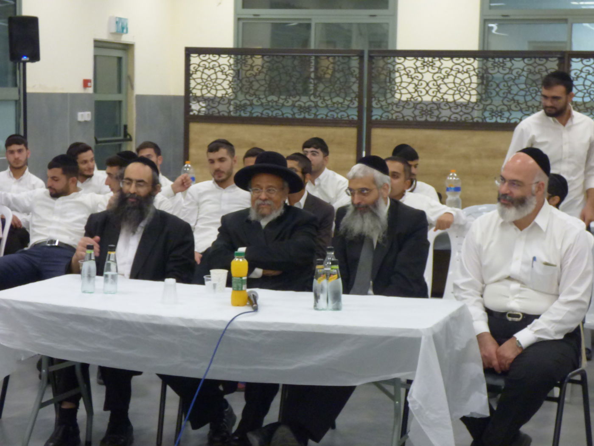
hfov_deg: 25.0
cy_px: 223
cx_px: 297
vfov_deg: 18.9
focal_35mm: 78
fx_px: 1338
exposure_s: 1/60
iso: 800
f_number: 4.4
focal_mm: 13.11
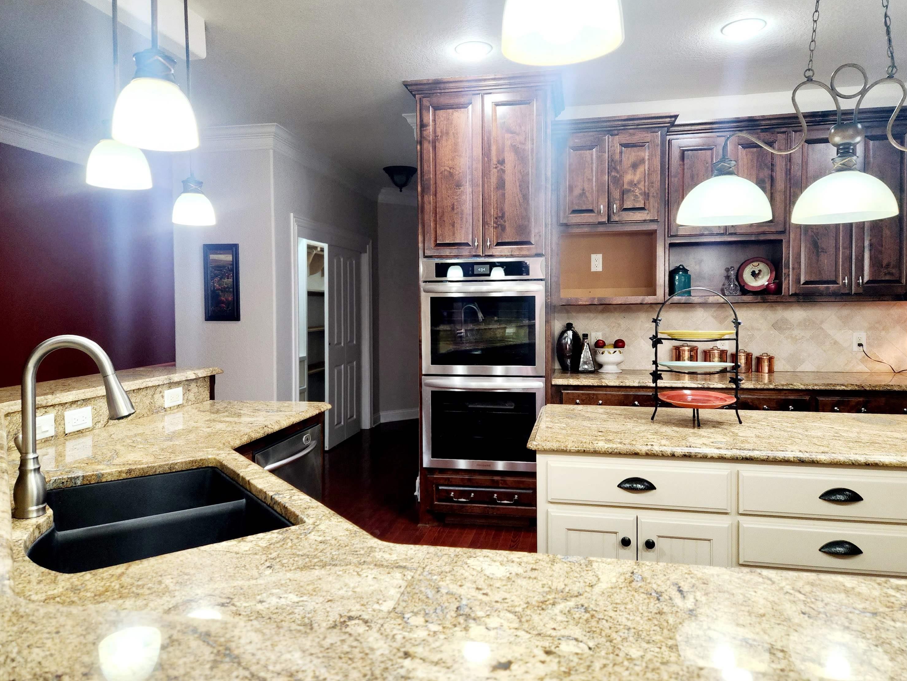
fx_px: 629
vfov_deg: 56.8
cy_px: 326
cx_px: 467
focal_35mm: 24
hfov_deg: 71.6
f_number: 1.8
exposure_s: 1/120
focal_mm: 5.4
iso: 160
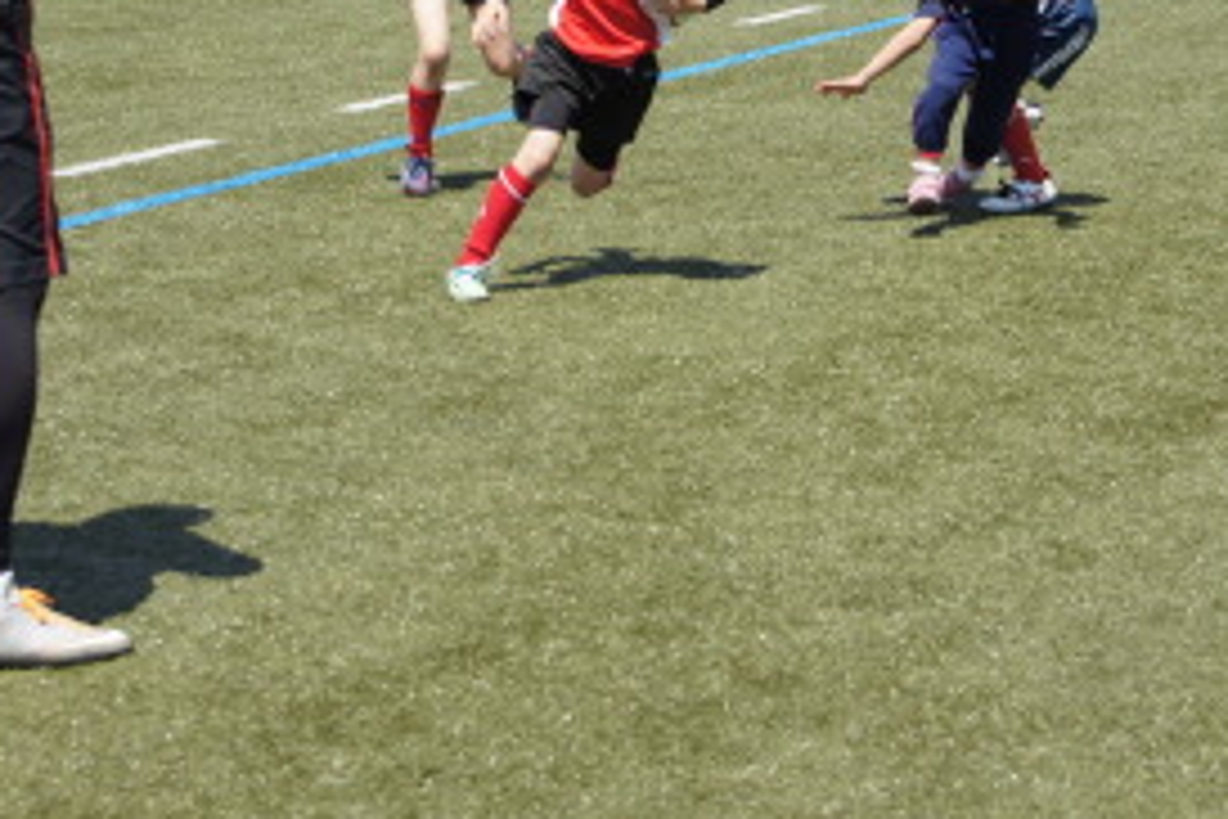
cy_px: 202
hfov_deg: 17.3
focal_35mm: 118
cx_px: 751
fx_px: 4022
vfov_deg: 11.6
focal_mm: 43
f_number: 6.3
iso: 400
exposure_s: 1/1250
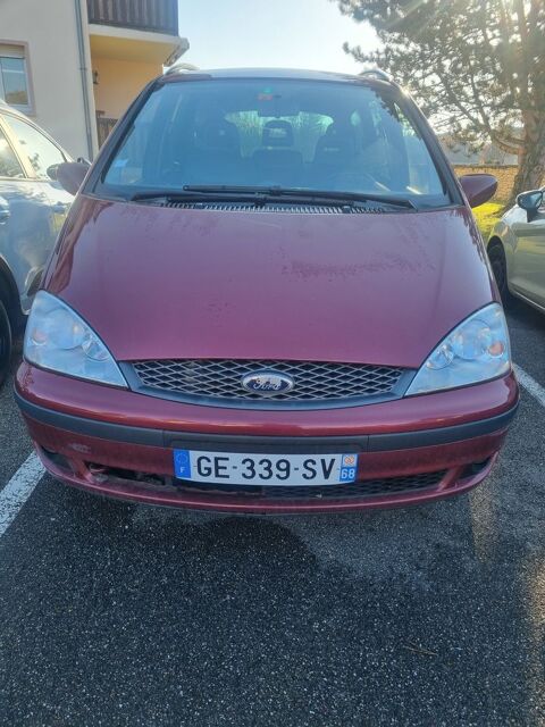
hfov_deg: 53.1
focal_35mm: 26
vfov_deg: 67.3
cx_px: 272
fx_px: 546
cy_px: 364
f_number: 1.8
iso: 50
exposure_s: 1/578
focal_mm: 5.4
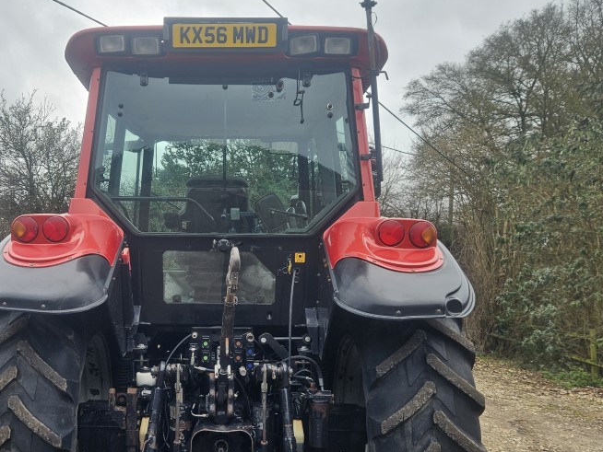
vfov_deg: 39.3
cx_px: 221
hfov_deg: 50.7
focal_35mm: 36
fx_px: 627
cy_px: 291
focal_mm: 5.4
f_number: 1.8
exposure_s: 1/100
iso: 25
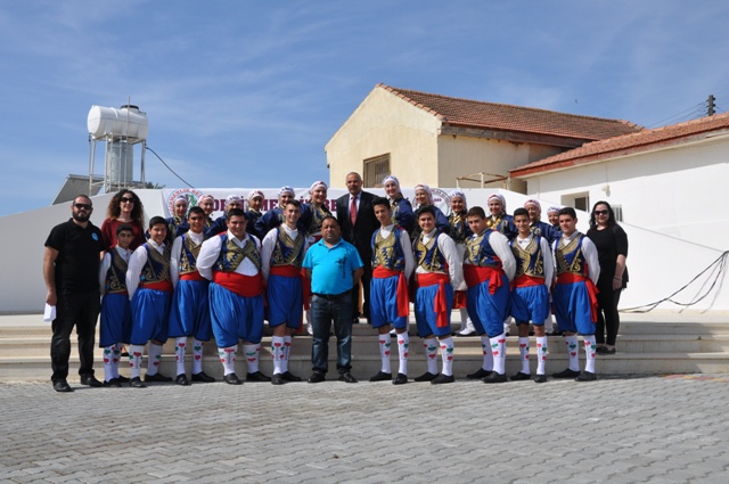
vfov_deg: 35.4
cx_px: 364
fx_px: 758
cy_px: 242
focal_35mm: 38
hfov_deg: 51.3
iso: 200
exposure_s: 1/400
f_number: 10
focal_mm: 25
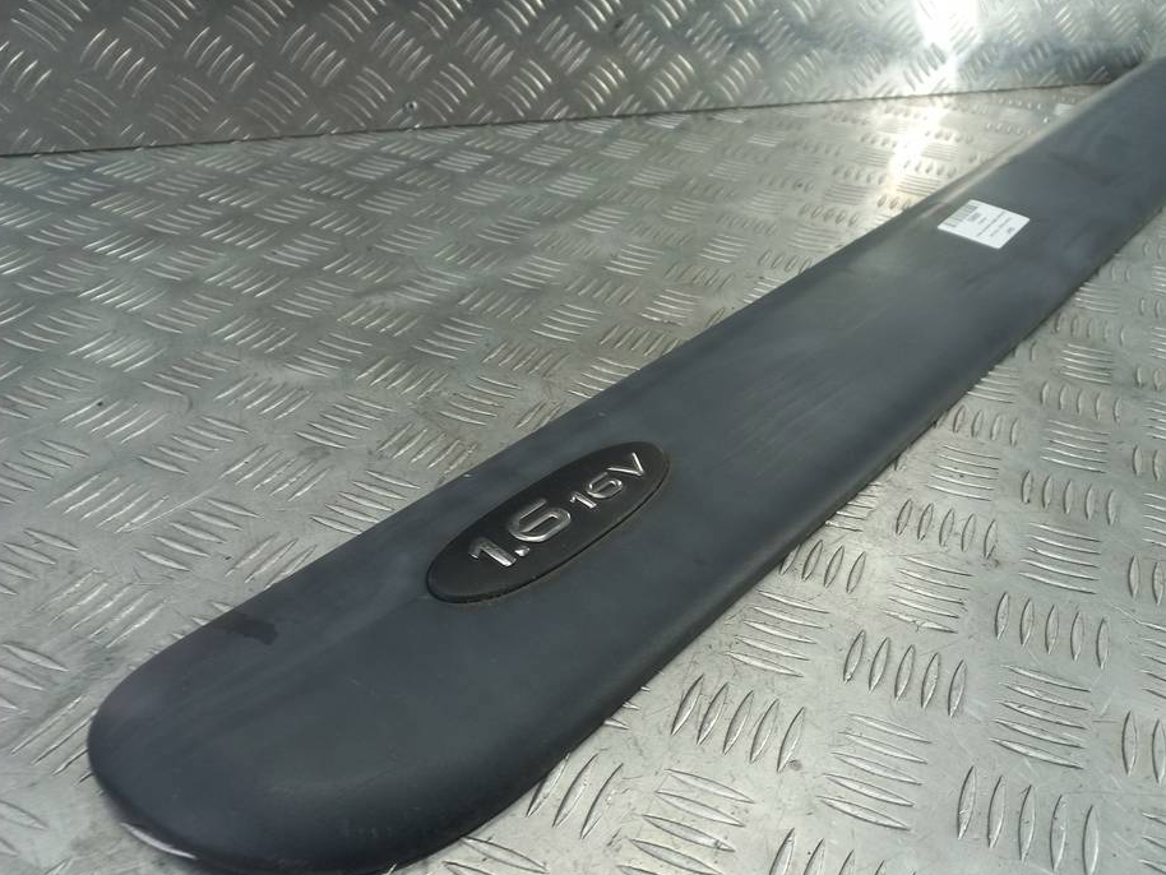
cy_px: 471
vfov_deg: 49.7
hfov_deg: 63.3
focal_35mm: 28
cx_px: 642
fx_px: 943
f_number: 1.8
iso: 64
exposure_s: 1/50
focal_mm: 4.6
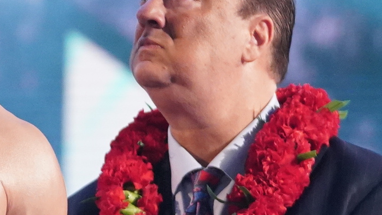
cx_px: -238
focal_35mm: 649
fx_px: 6573
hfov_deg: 3.3
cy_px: 100
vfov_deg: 1.9
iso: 5000
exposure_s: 1/640
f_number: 2.8
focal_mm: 110
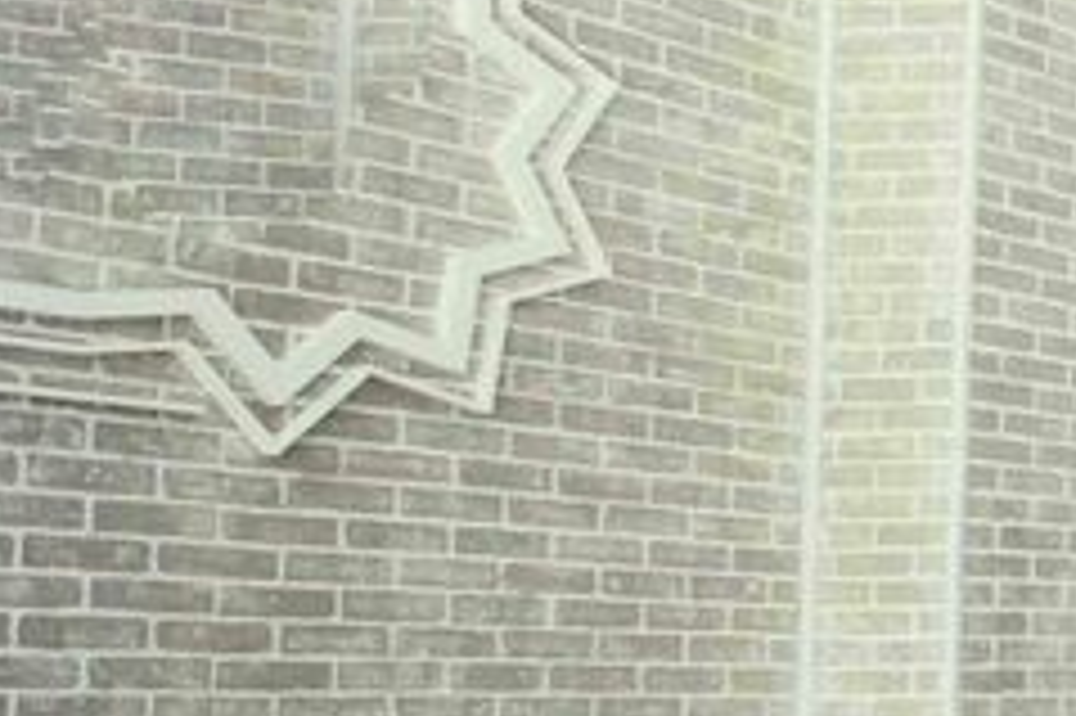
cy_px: 554
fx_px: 2240
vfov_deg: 18.0
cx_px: 2859
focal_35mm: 75
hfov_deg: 13.4
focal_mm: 14
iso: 800
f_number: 2.8
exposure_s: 1/640
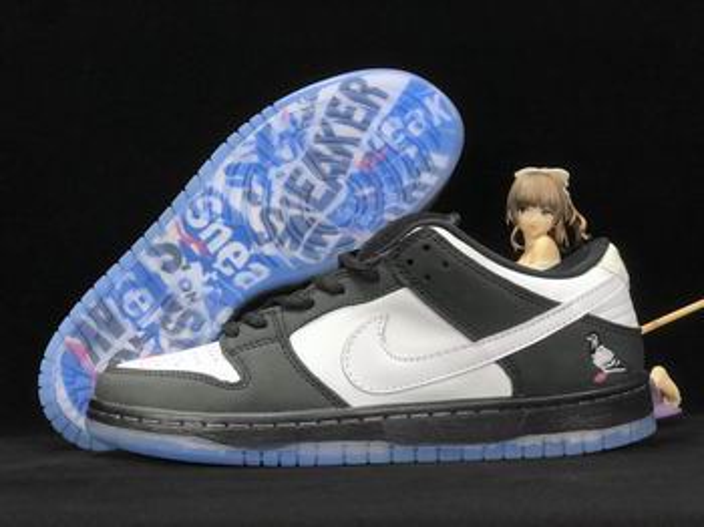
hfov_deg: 33.8
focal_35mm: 57
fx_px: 1158
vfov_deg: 25.6
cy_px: 264
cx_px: 352
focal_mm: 6.6
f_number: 2.8
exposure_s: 1/30
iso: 100
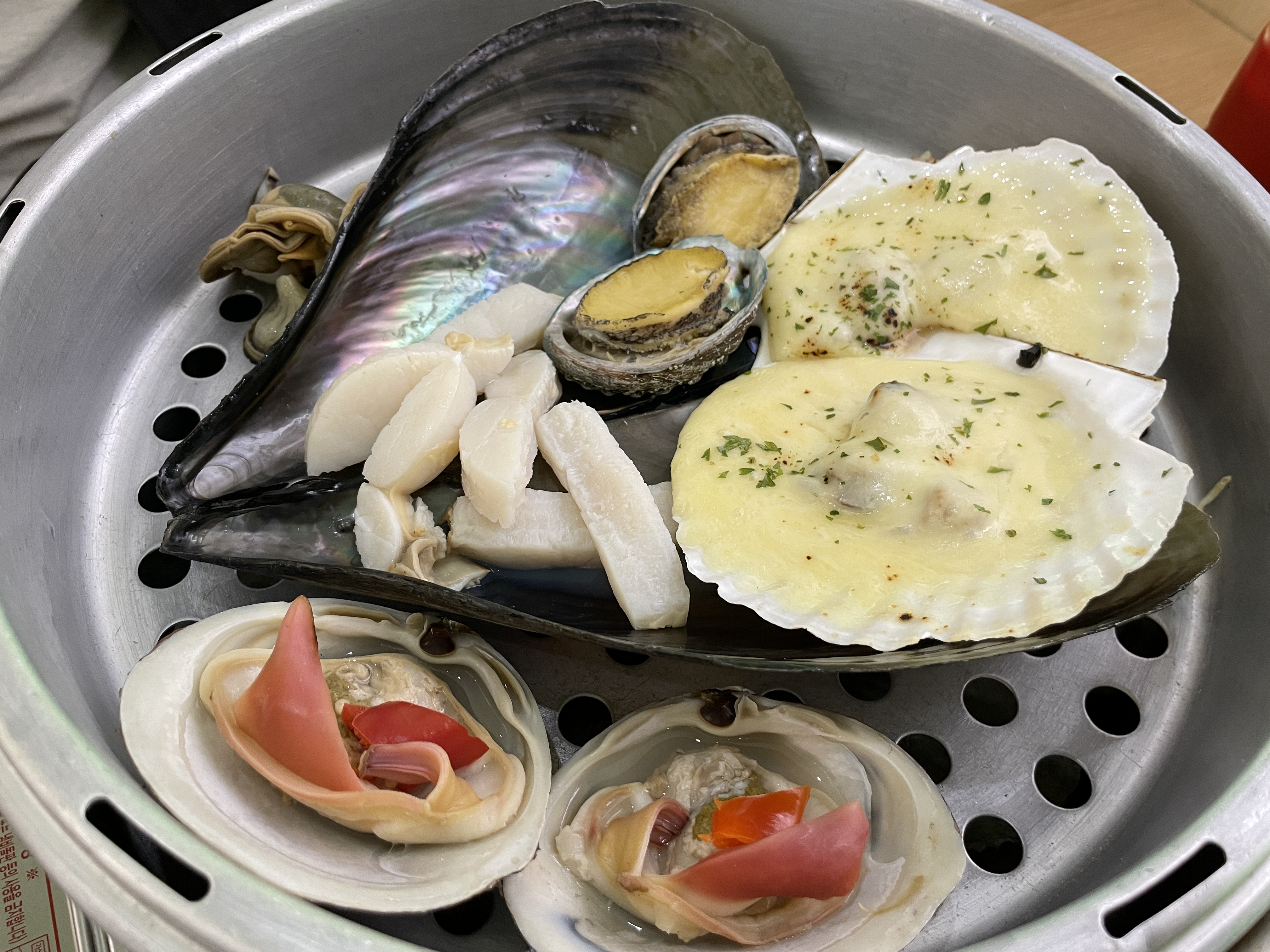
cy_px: 476
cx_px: 635
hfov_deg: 67.3
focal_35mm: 26
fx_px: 954
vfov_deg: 53.1
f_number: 1.6
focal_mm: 4.2
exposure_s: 1/60
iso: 125
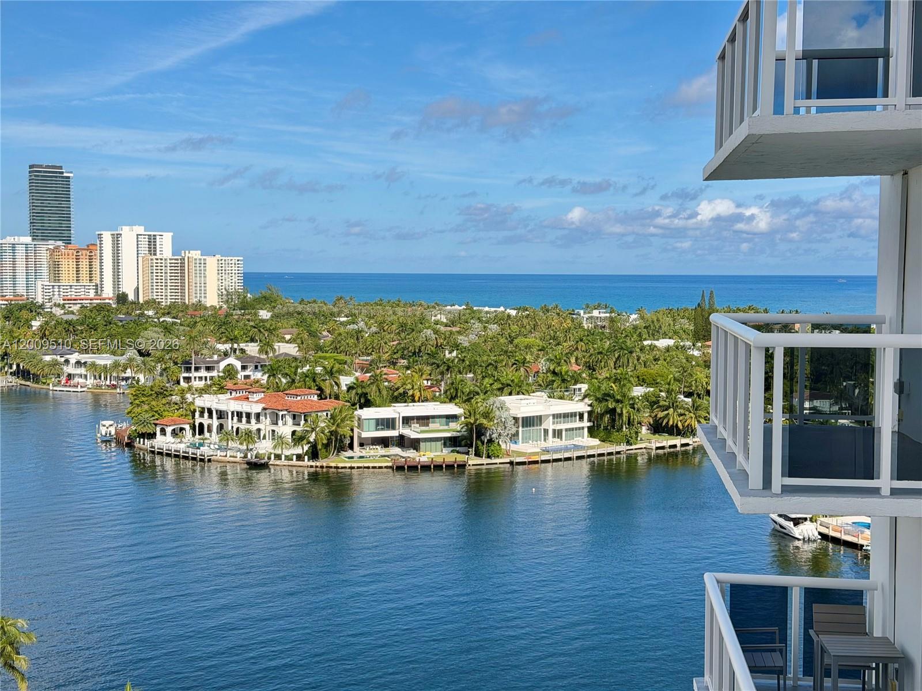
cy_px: 346
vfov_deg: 30.3
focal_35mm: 48
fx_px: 1278
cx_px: 461
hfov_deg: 39.7
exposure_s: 1/2415
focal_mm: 6.76
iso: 100
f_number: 1.78
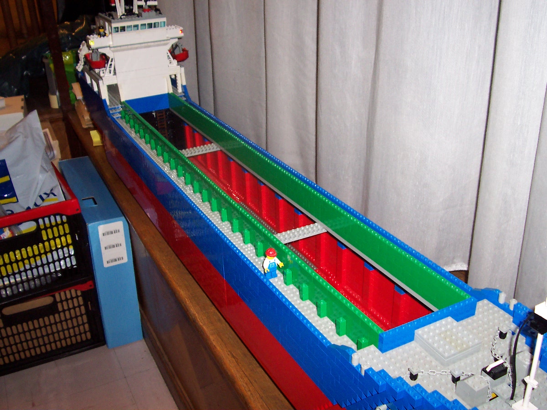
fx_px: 585
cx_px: 274
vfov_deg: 38.7
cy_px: 205
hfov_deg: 50.1
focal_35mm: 37
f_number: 2.8
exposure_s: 1/60
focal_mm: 5.6
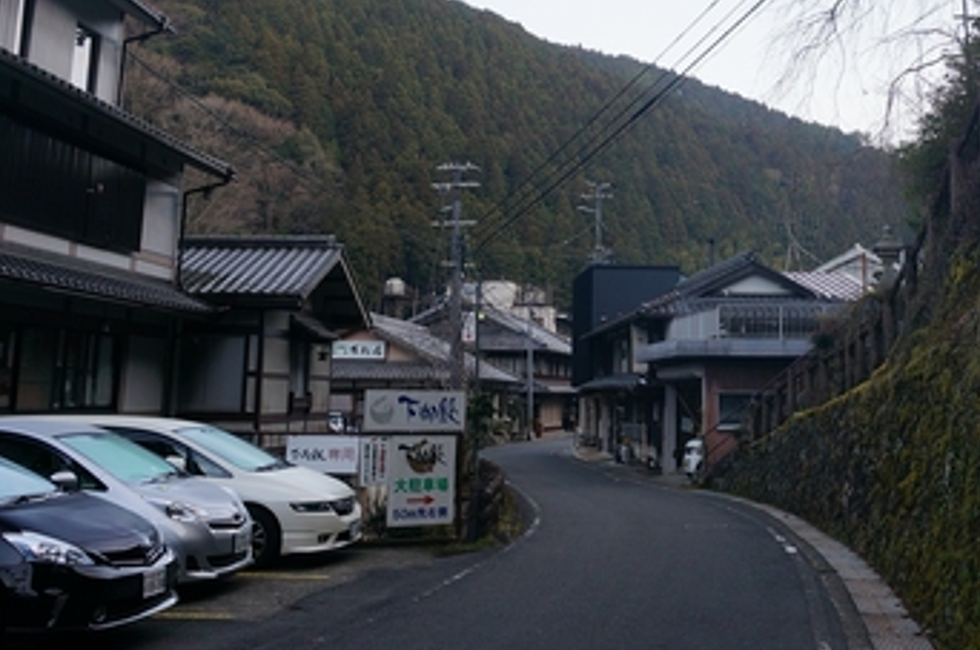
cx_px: 682
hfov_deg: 44.6
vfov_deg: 30.7
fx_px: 1169
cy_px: 183
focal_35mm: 43
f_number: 5
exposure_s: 1/60
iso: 100
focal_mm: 16
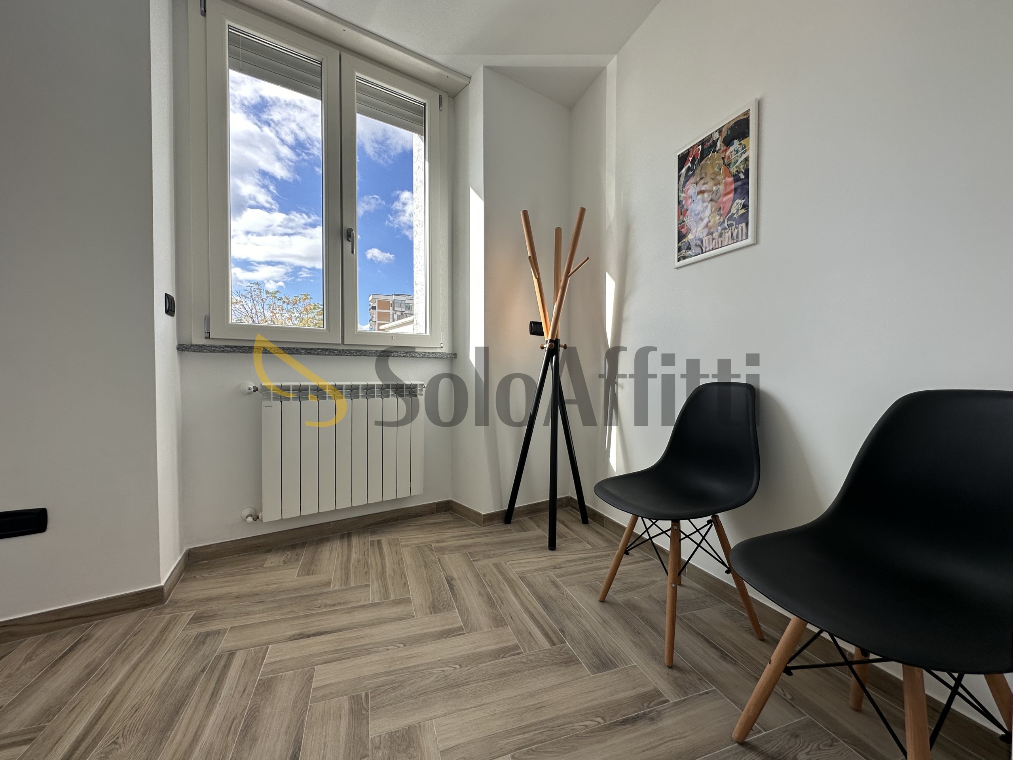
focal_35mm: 14
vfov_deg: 85.7
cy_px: 380
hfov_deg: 102.1
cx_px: 506
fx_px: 410
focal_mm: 2.22
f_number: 2.2
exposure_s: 1/461
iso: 40
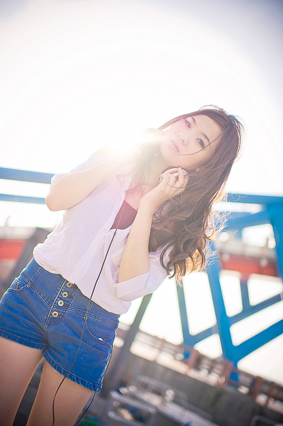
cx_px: 142
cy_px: 213
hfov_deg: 37.8
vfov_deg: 54.5
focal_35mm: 35
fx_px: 413
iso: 100
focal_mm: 35
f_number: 1.4
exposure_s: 1/8000
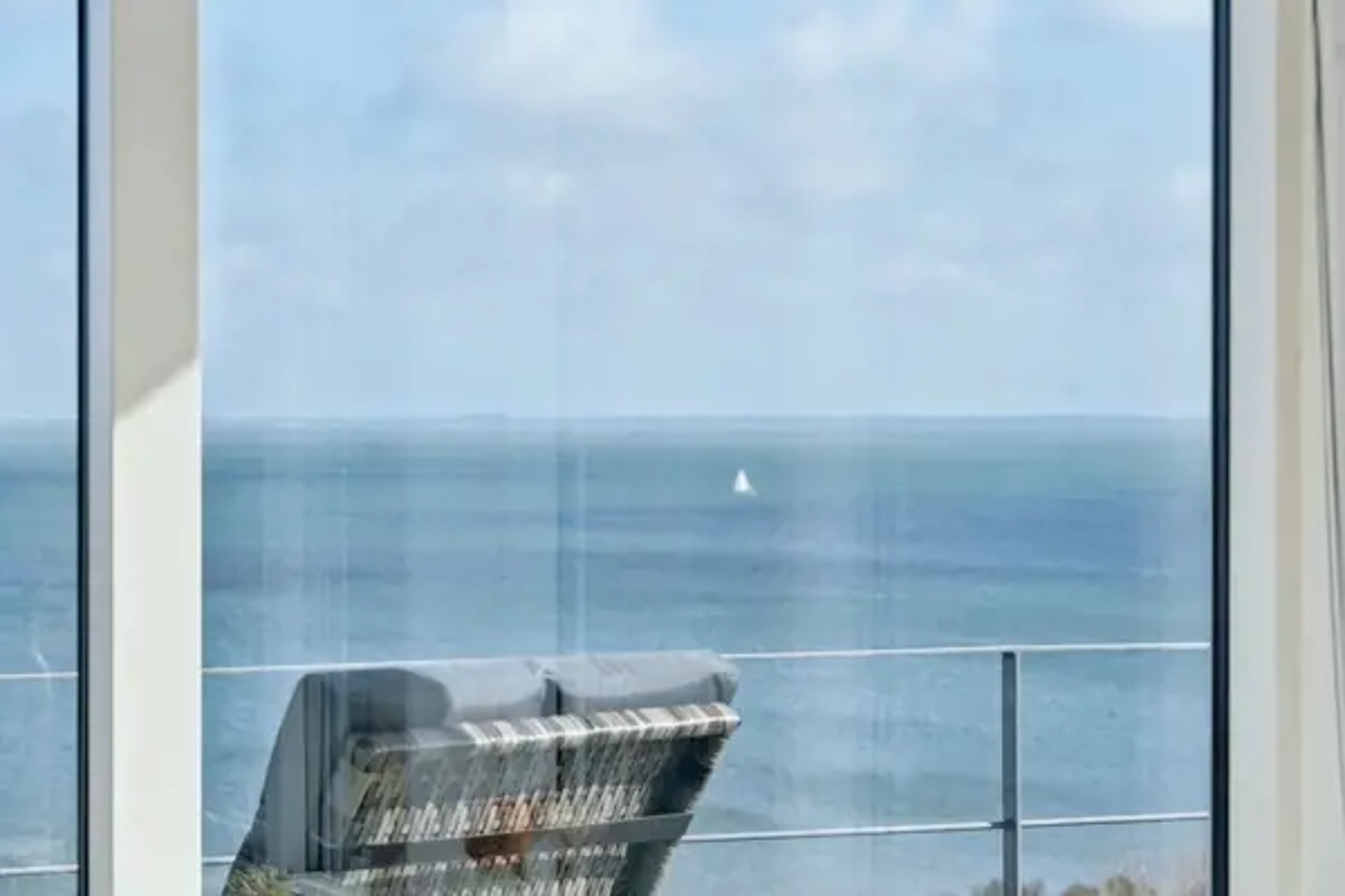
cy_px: 448
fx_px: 3923
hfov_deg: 19.5
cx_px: 672
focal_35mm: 105
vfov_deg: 13.0
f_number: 8
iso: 200
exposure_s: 1/800
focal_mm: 70
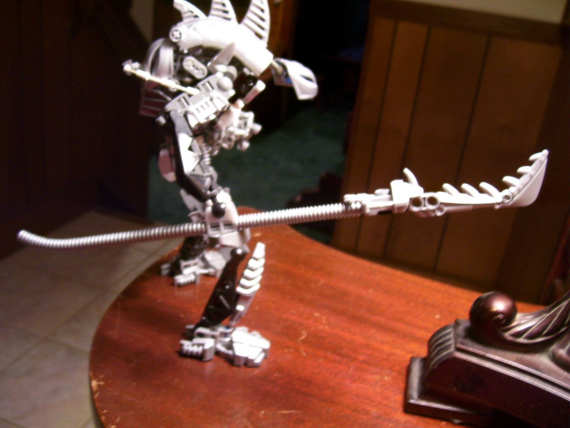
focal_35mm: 34
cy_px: 214
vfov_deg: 41.8
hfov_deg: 54.0
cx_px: 285
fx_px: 560
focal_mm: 5.6
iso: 160
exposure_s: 1/8
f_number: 2.7
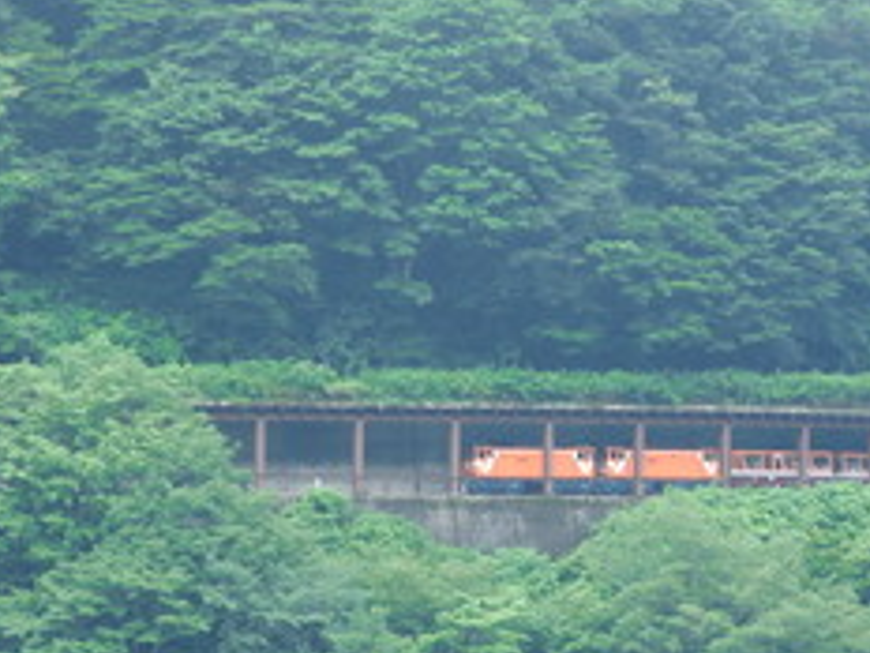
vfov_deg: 4.1
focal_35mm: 360
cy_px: 402
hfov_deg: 5.5
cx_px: 497
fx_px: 9048
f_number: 4.5
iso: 100
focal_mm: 32.1
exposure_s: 1/100
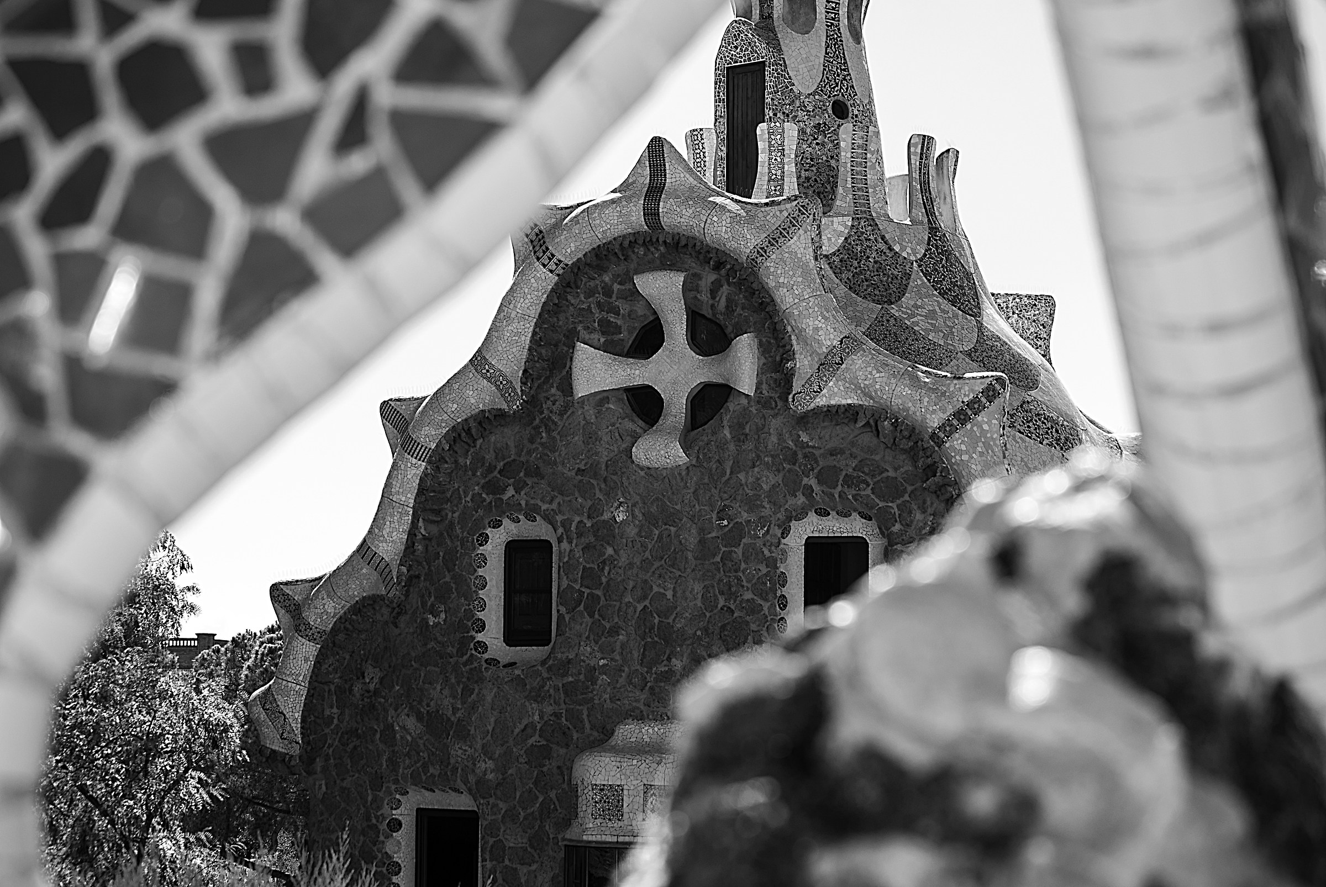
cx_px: 663
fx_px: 3042
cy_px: 444
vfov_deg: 16.6
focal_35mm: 82
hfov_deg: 24.6
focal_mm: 55
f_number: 7.1
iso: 100
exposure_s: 1/200
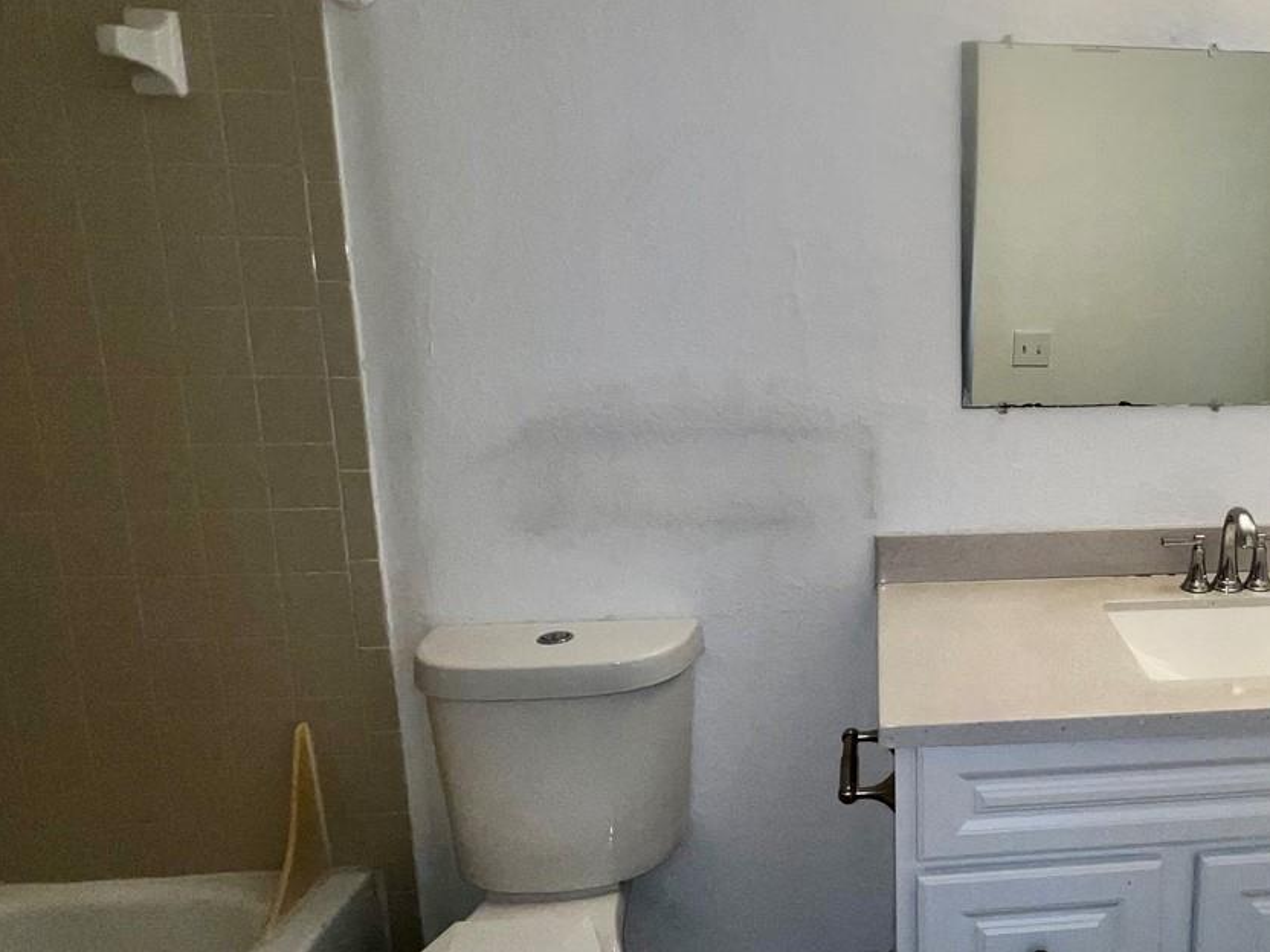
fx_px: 917
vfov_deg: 54.8
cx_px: 998
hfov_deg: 63.9
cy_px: 439
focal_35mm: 25
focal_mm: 1.57
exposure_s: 1/120
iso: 64
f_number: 1.8
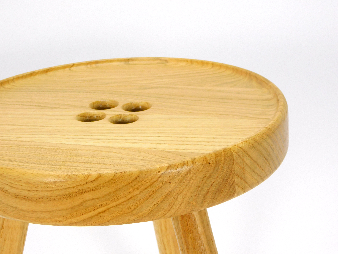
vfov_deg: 16.2
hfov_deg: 21.5
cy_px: 127
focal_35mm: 91
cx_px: 169
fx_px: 889
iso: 125
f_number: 4.5
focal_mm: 16.1
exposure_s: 1/50
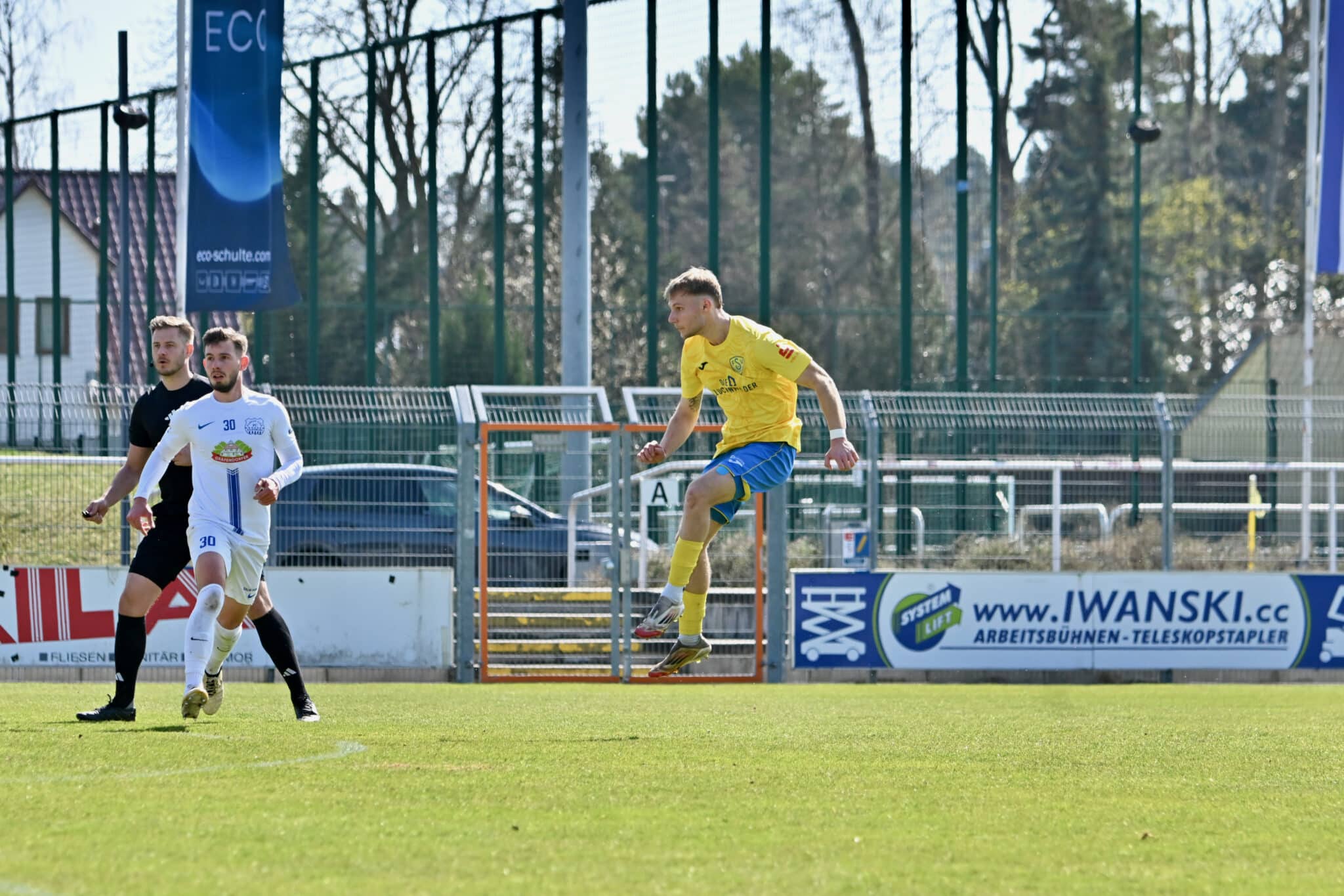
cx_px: 672
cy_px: 448
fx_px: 6532
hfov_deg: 11.7
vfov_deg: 7.8
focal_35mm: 175
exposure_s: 1/1600
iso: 400
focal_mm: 175
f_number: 5
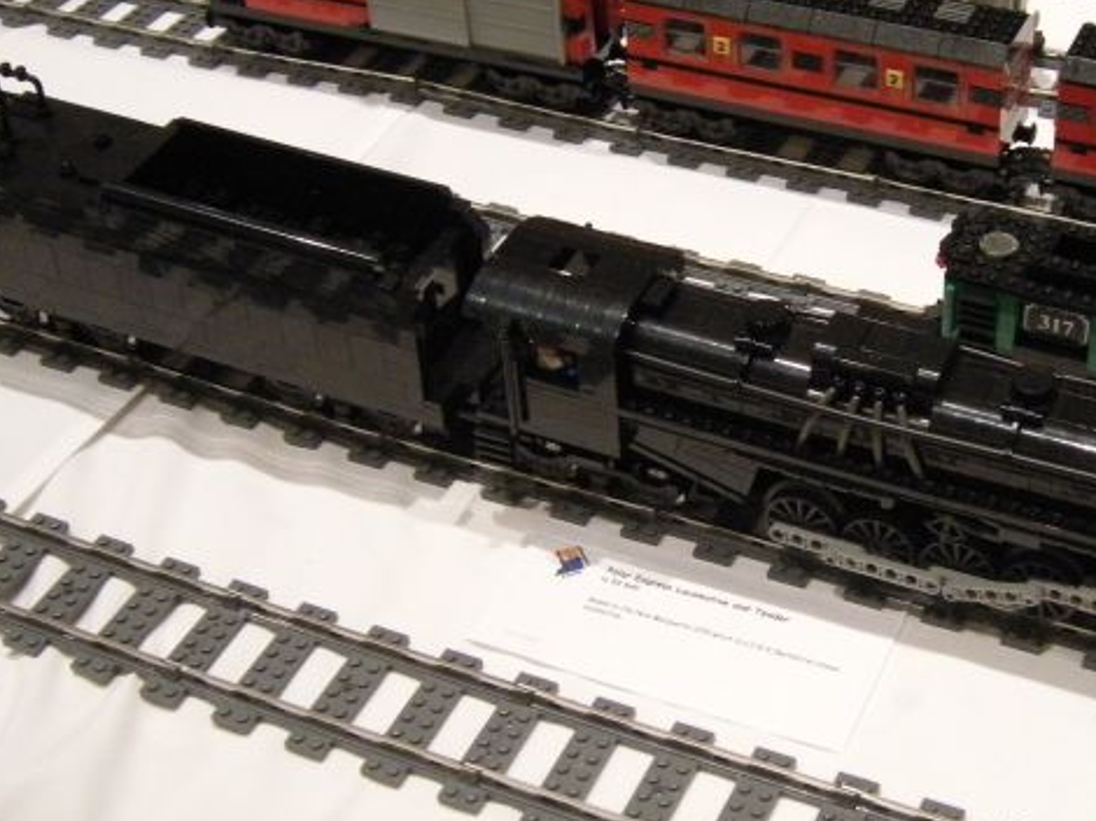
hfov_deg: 29.2
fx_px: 2089
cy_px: 422
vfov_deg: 22.2
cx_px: 751
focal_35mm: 66
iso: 400
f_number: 3.2
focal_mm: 6.3
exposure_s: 1/41.4
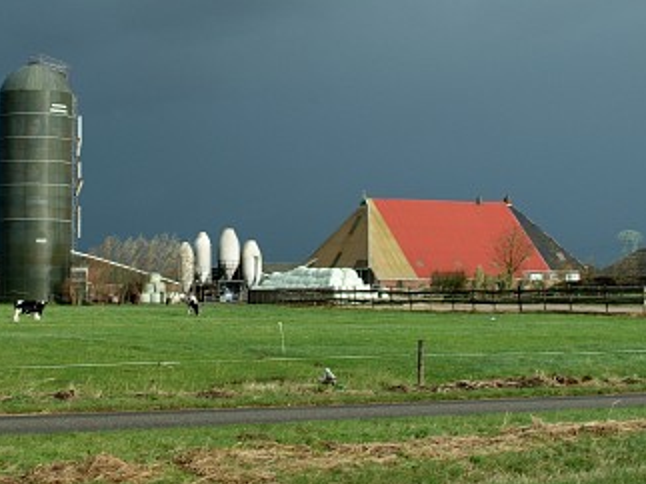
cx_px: 214
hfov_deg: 27.2
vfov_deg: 20.7
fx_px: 1325
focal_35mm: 71
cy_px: 213
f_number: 5.6
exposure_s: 1/1000
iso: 400
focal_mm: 35
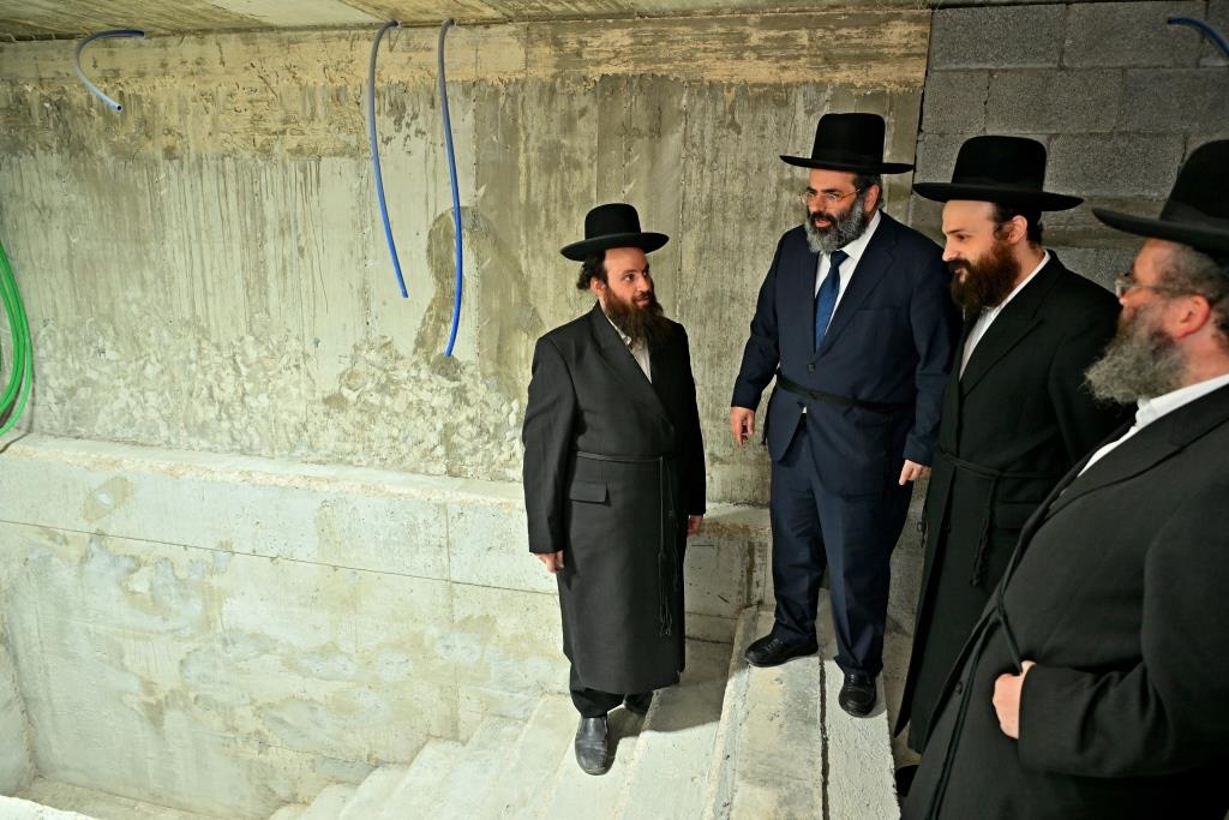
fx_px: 819
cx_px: 614
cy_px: 410
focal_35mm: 24
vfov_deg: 53.1
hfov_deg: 73.7
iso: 250
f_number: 4
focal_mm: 24
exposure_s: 1/100
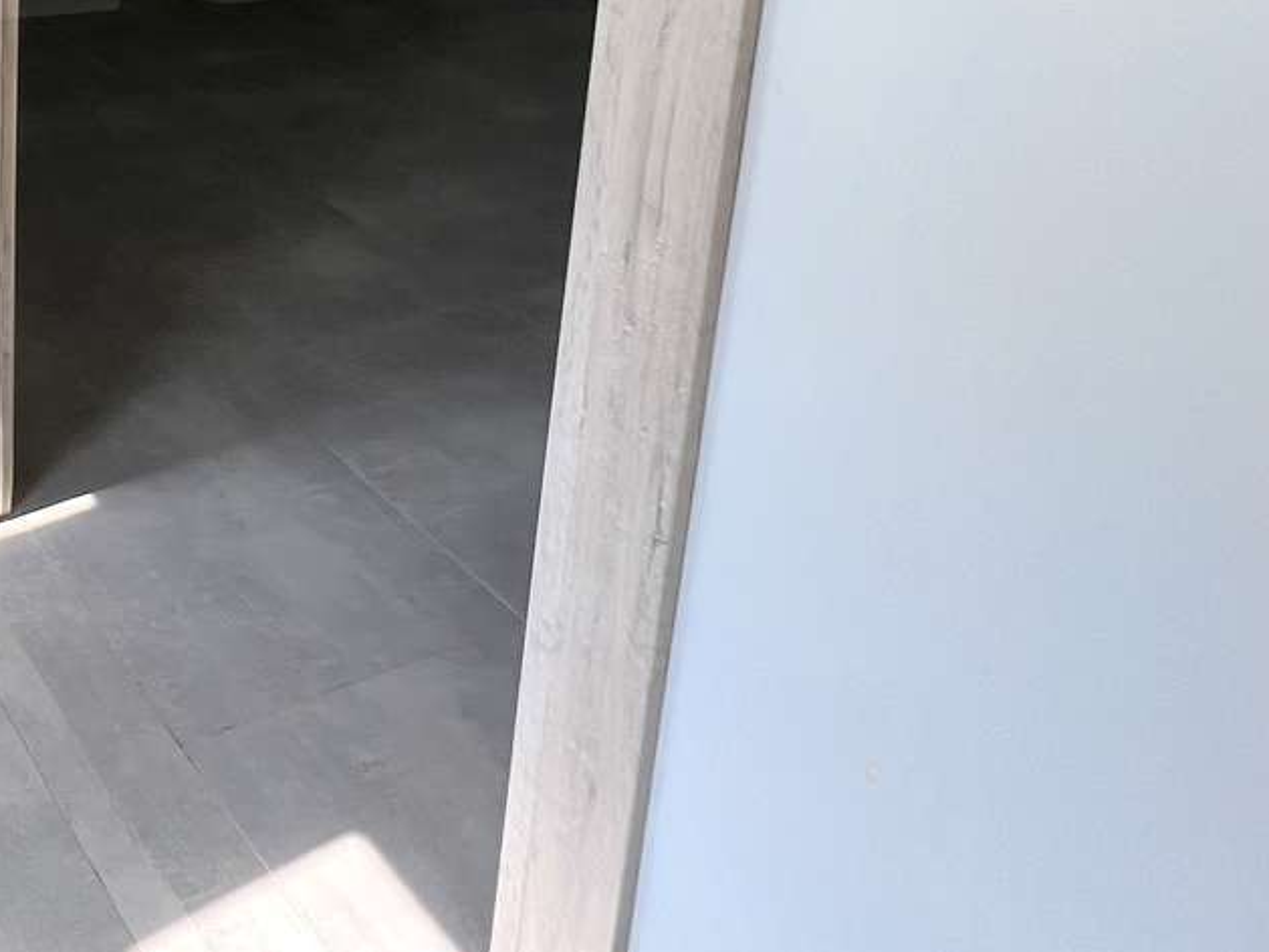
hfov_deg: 41.2
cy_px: -174
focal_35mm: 31
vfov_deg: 36.0
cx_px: -236
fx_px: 1137
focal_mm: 1.57
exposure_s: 1/122
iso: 40
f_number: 1.8
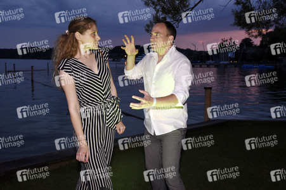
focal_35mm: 40
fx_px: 318
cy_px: 95
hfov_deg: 48.5
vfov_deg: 33.4
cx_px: 143
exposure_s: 1/160
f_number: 6.3
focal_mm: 40
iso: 2000
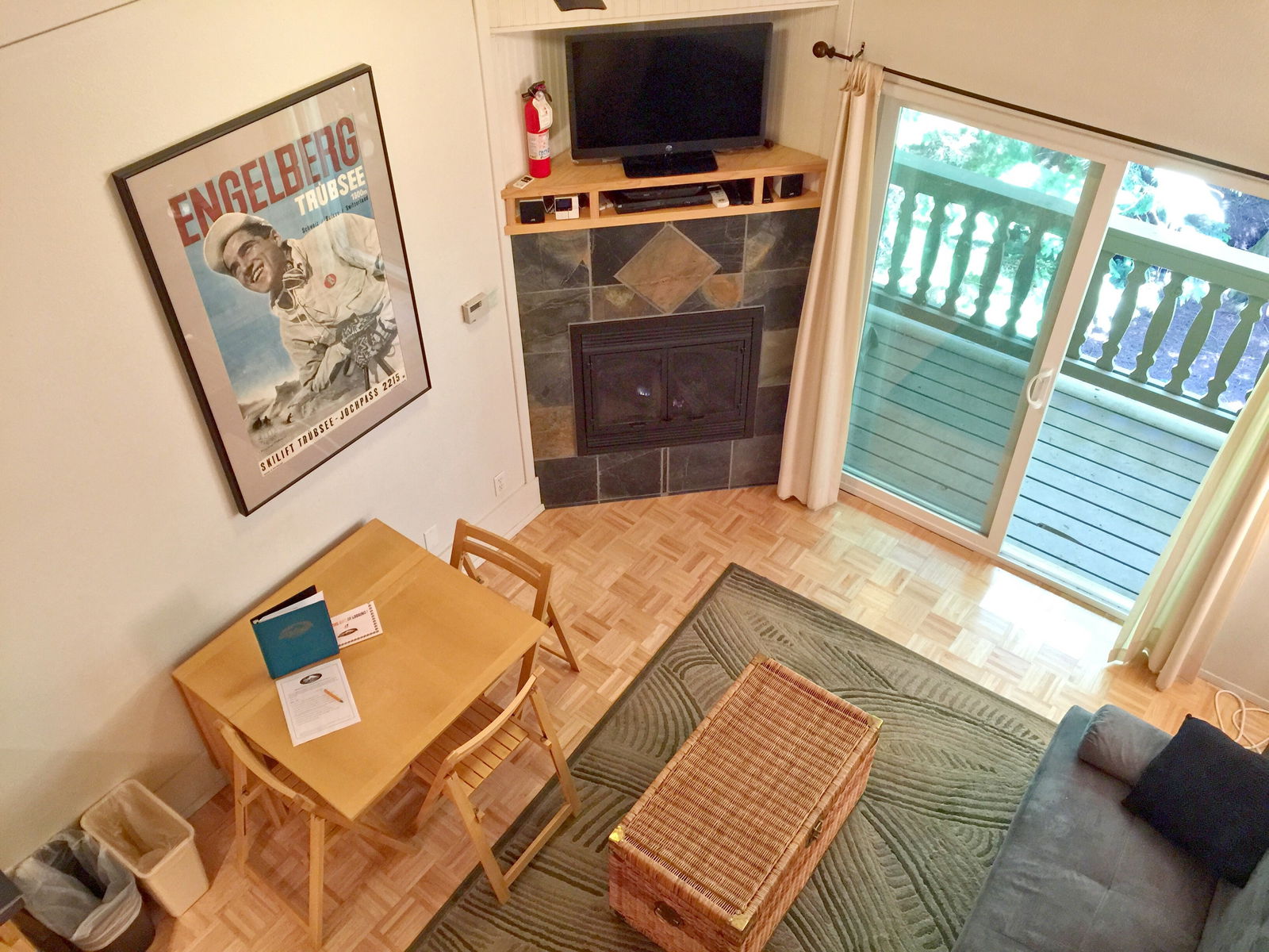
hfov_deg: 61.7
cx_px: 634
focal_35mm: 29
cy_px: 476
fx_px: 1063
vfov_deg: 48.2
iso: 100
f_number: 2.2
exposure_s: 1/15
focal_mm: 4.15
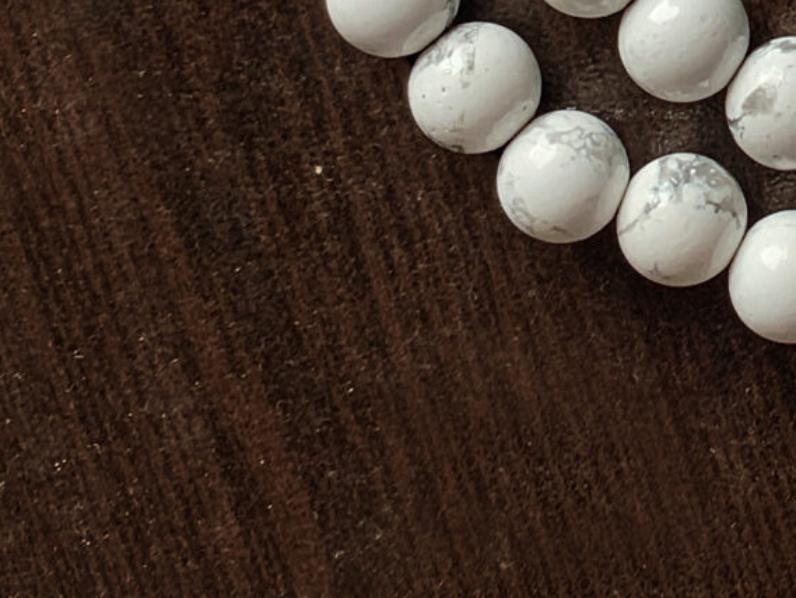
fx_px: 2691
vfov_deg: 11.8
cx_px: 1125
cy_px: -427
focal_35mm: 117
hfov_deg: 15.7
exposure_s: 1/121
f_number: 1.8
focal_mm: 4.25
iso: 50
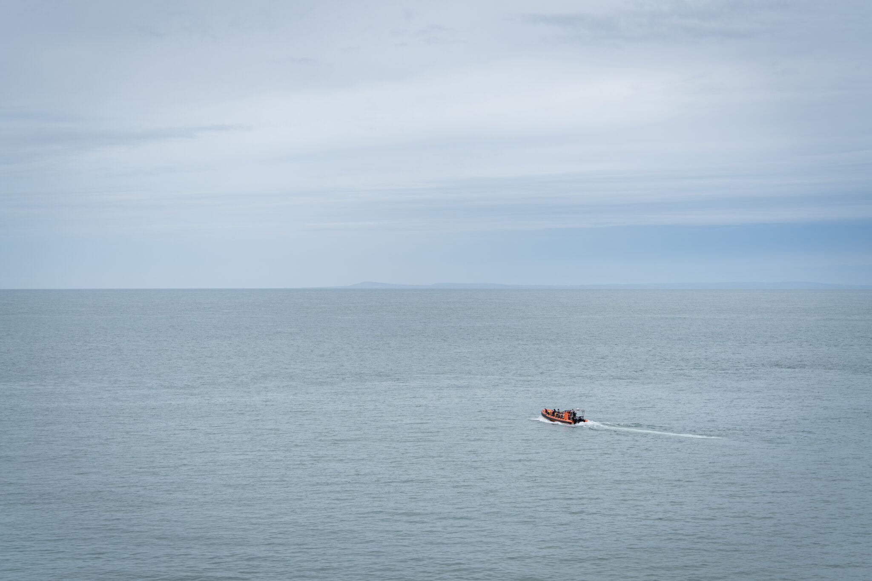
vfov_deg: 19.5
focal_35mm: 70
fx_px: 1696
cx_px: 436
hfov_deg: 28.8
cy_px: 290
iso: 100
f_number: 3.2
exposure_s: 1/2000
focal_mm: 70
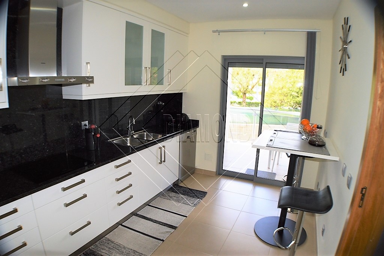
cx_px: 192
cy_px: 128
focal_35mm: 27
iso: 800
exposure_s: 1/200
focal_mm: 18
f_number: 6.3
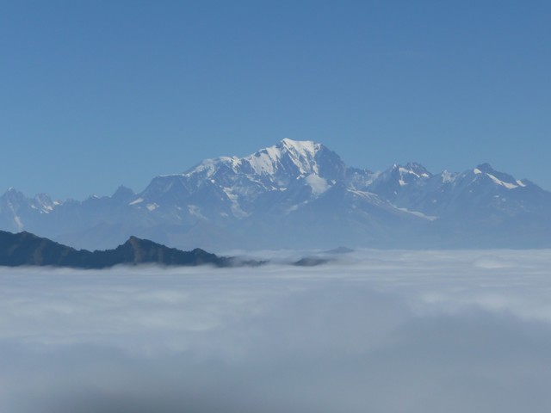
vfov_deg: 12.5
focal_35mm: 119
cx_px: 276
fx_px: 1894
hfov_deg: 16.6
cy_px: 206
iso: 100
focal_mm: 19.5
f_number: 11
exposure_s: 1/400
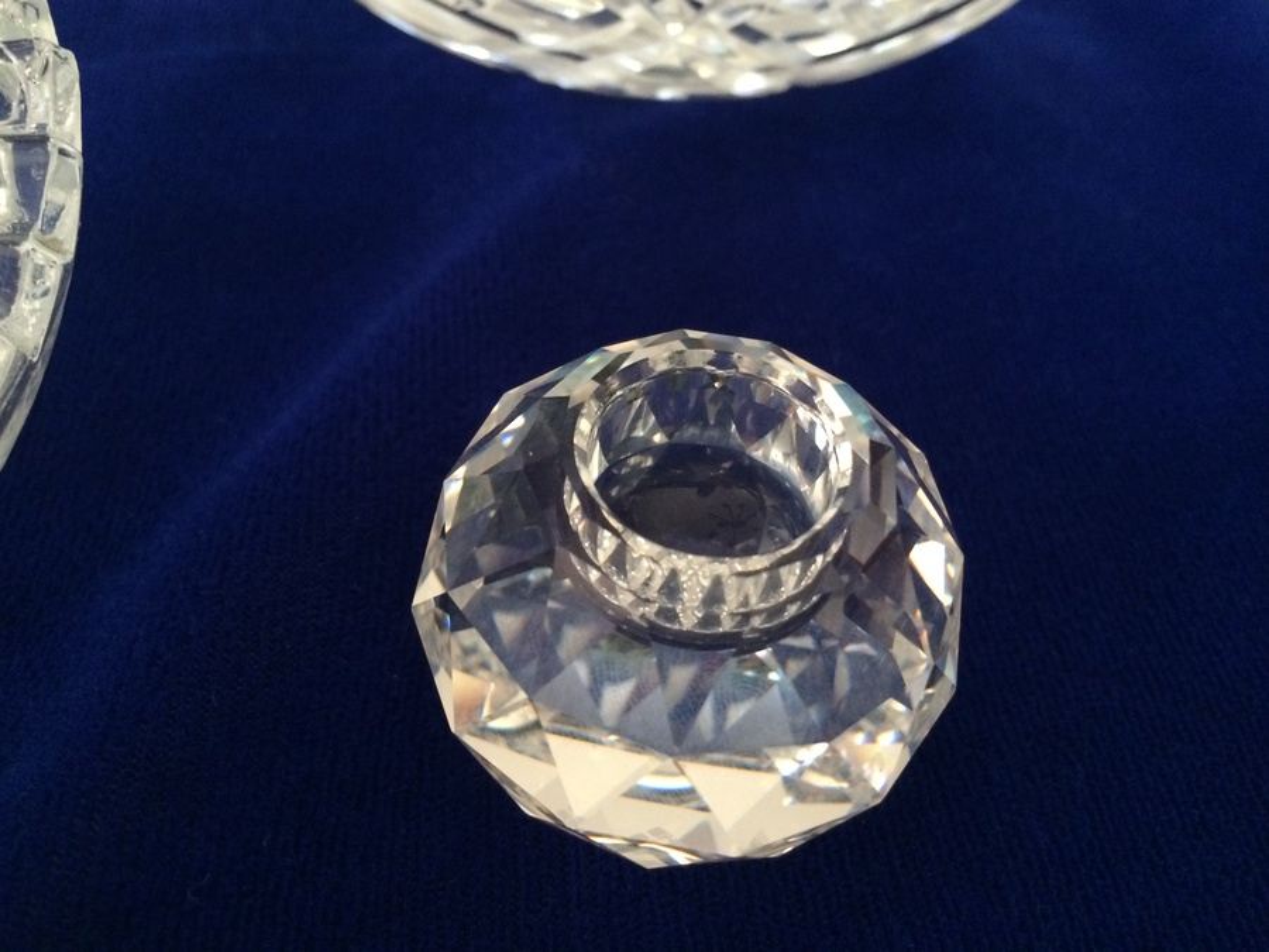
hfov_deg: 60.0
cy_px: 476
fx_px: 1100
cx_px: 634
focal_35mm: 30
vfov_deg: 46.8
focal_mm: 4.12
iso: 320
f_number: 2.2
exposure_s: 1/20
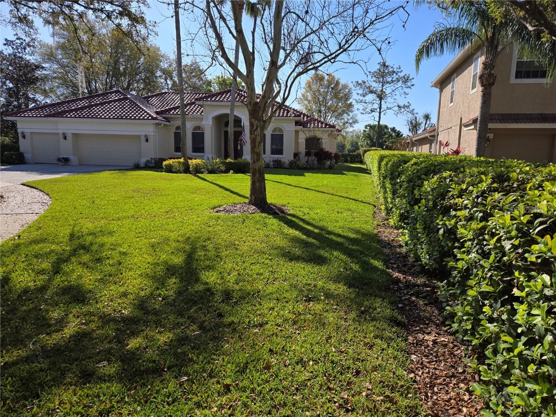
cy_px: 208
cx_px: 278
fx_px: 369
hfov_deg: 73.9
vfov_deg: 58.9
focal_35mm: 23
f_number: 1.8
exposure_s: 1/1505
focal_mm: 5.4
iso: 25
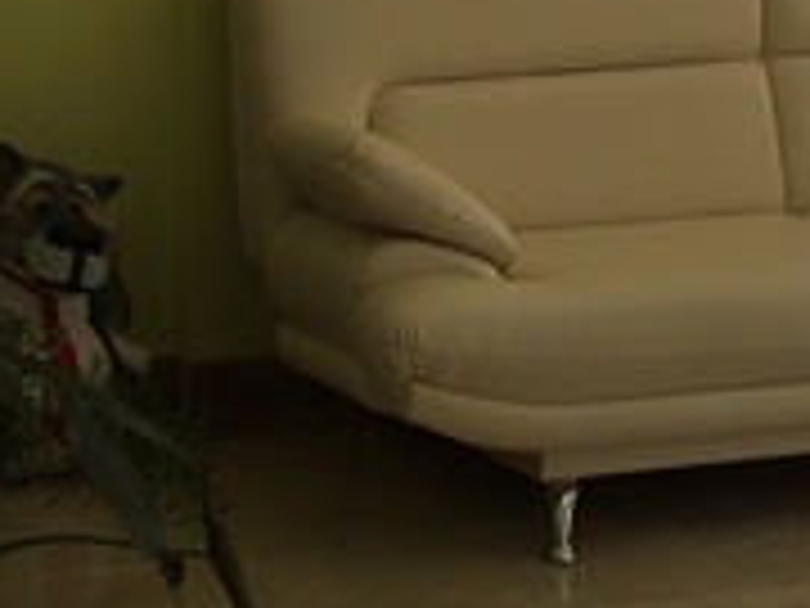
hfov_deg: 15.2
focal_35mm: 129
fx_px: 3019
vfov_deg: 10.9
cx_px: 238
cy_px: -410
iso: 32
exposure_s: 1/115
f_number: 2.2
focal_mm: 4.15
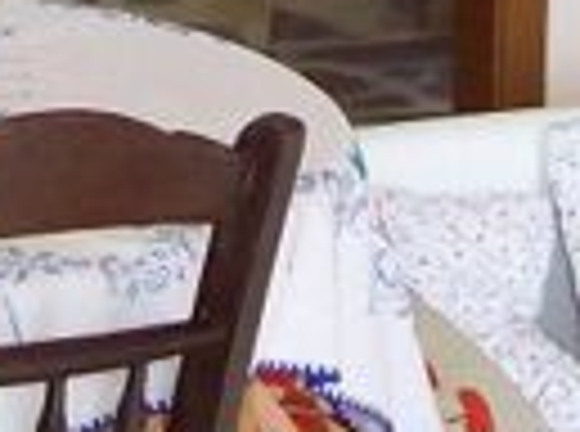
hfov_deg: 10.1
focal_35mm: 197
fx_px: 3292
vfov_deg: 7.3
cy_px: -324
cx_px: 227
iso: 200
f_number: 2.7
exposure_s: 1/101
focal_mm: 6
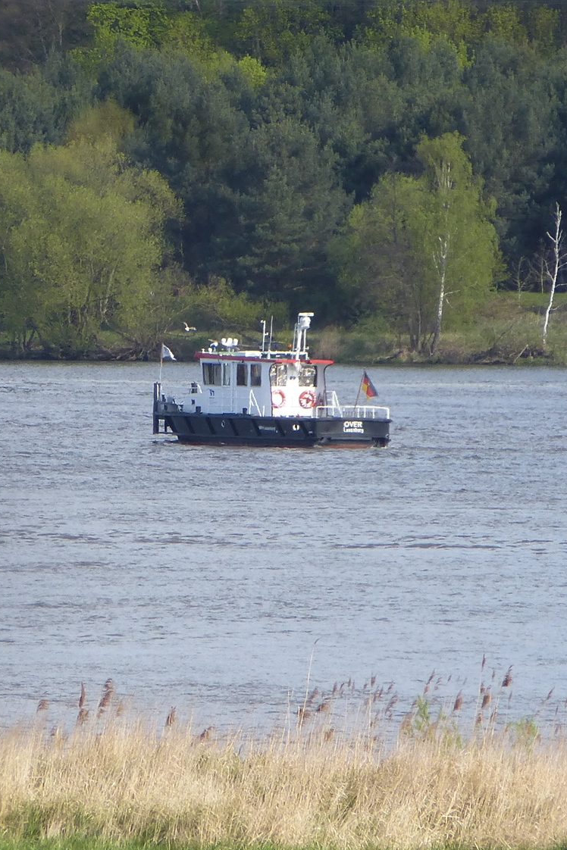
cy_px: 425
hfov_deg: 1.6
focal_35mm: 880
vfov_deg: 2.3
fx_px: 20788
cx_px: 256
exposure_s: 1/250
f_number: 5.9
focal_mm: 68.8
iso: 100
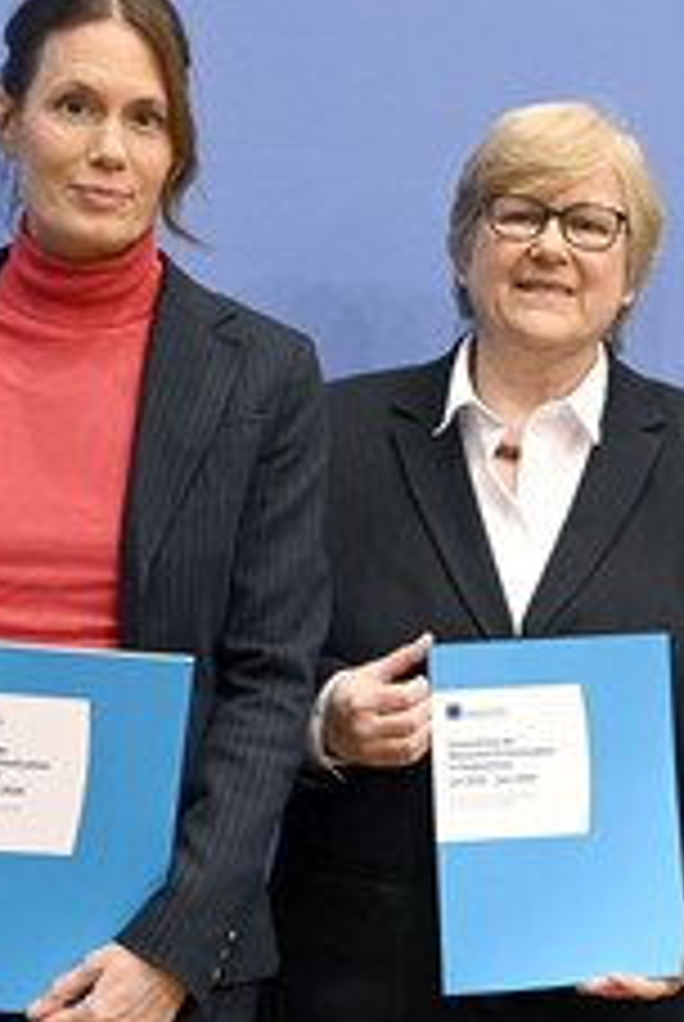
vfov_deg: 17.8
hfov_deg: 11.9
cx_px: 583
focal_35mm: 115
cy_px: 459
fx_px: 3267
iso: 5000
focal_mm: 58
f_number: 5.6
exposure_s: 1/320
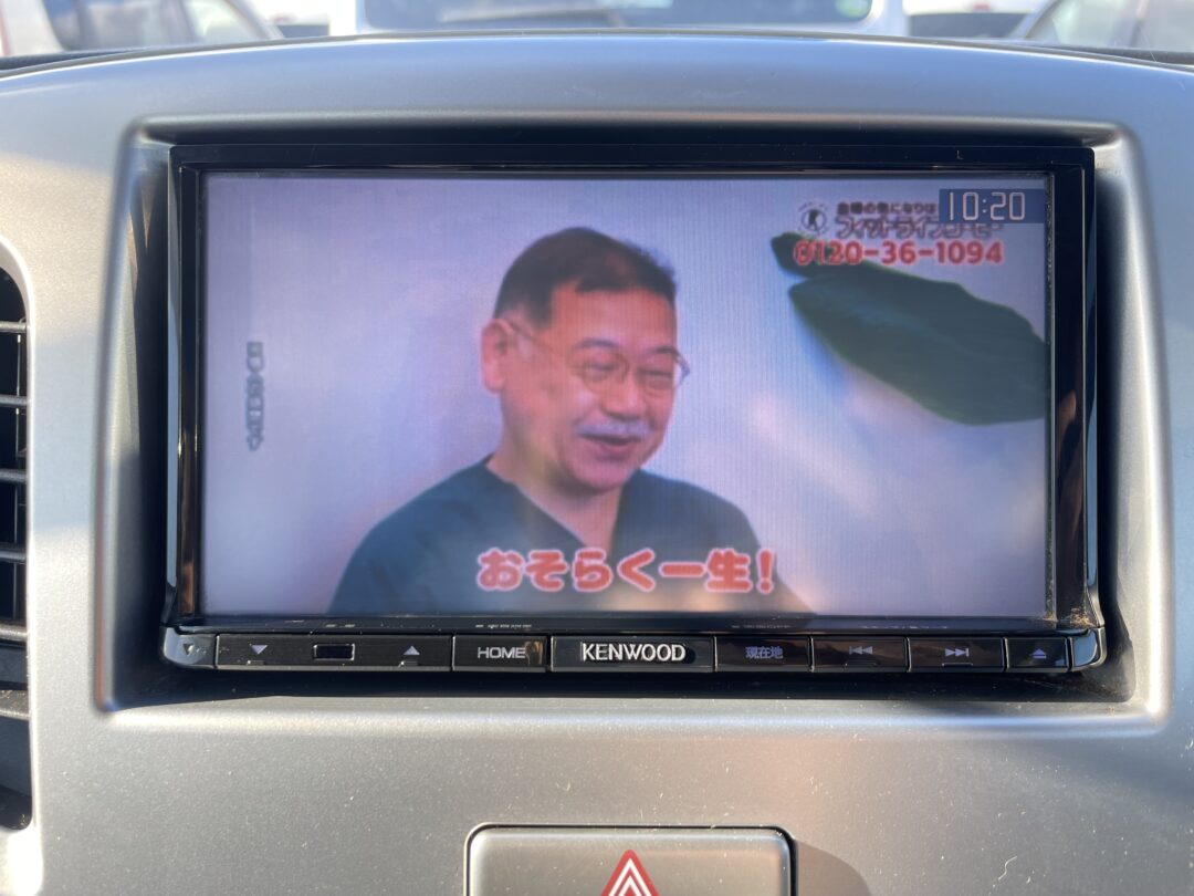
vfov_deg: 53.1
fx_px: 897
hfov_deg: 67.3
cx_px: 597
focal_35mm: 26
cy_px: 448
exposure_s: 1/202
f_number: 1.6
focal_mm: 4.2
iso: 32
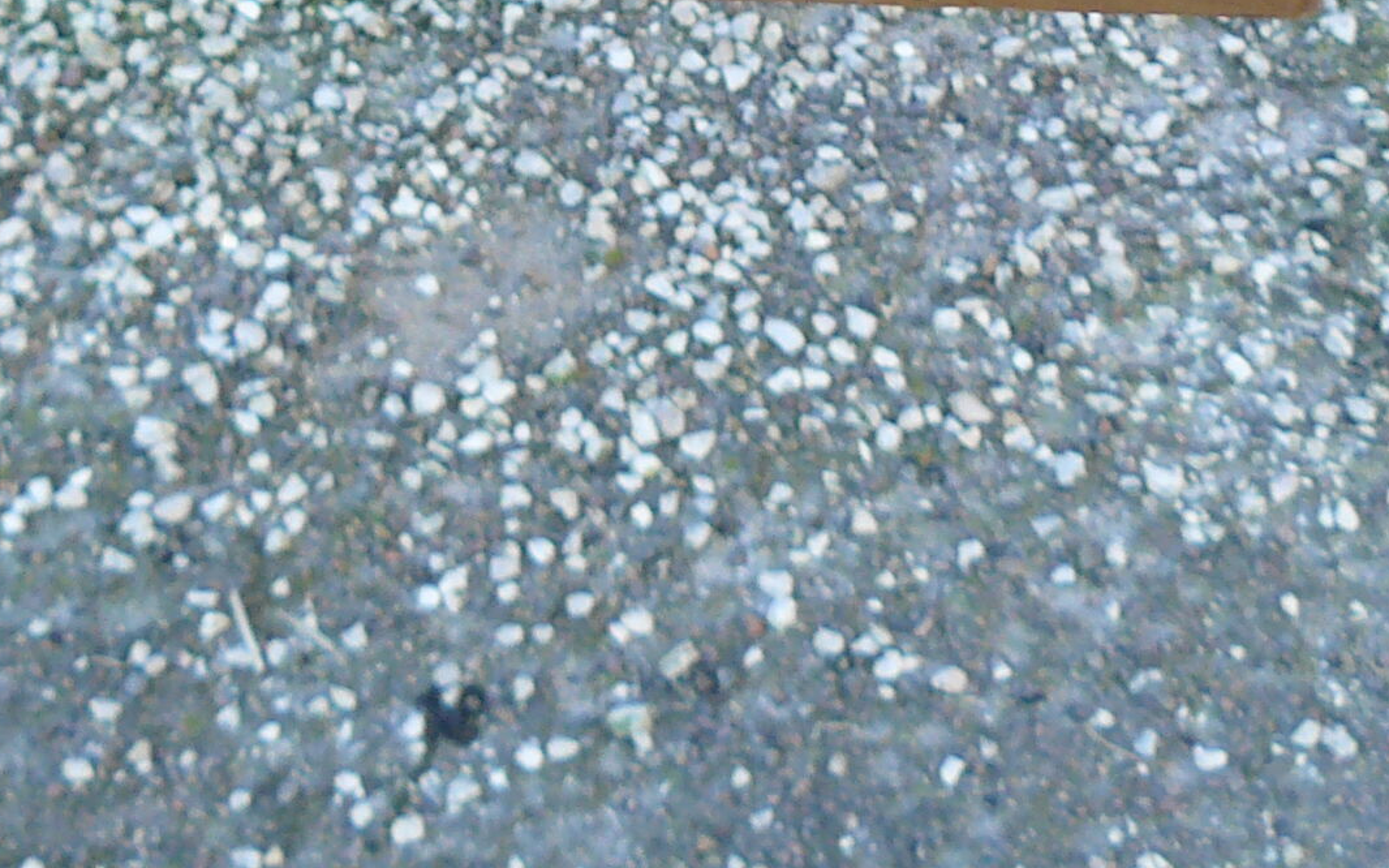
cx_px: 605
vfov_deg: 11.5
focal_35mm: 110
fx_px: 4164
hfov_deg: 18.9
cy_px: -383
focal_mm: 6
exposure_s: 1/30
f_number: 2.8
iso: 100
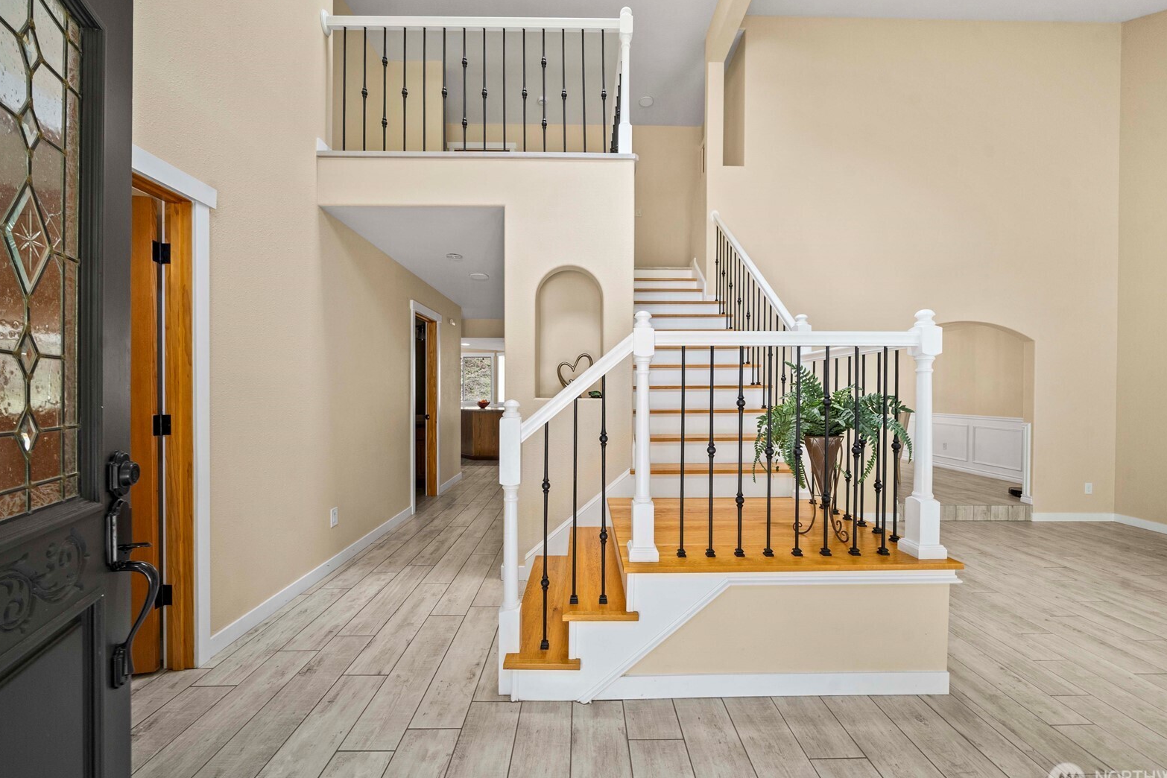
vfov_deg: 85.4
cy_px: 389
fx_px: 421
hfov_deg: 108.3
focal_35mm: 13
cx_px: 597
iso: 100
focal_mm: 12
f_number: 8
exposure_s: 1/60
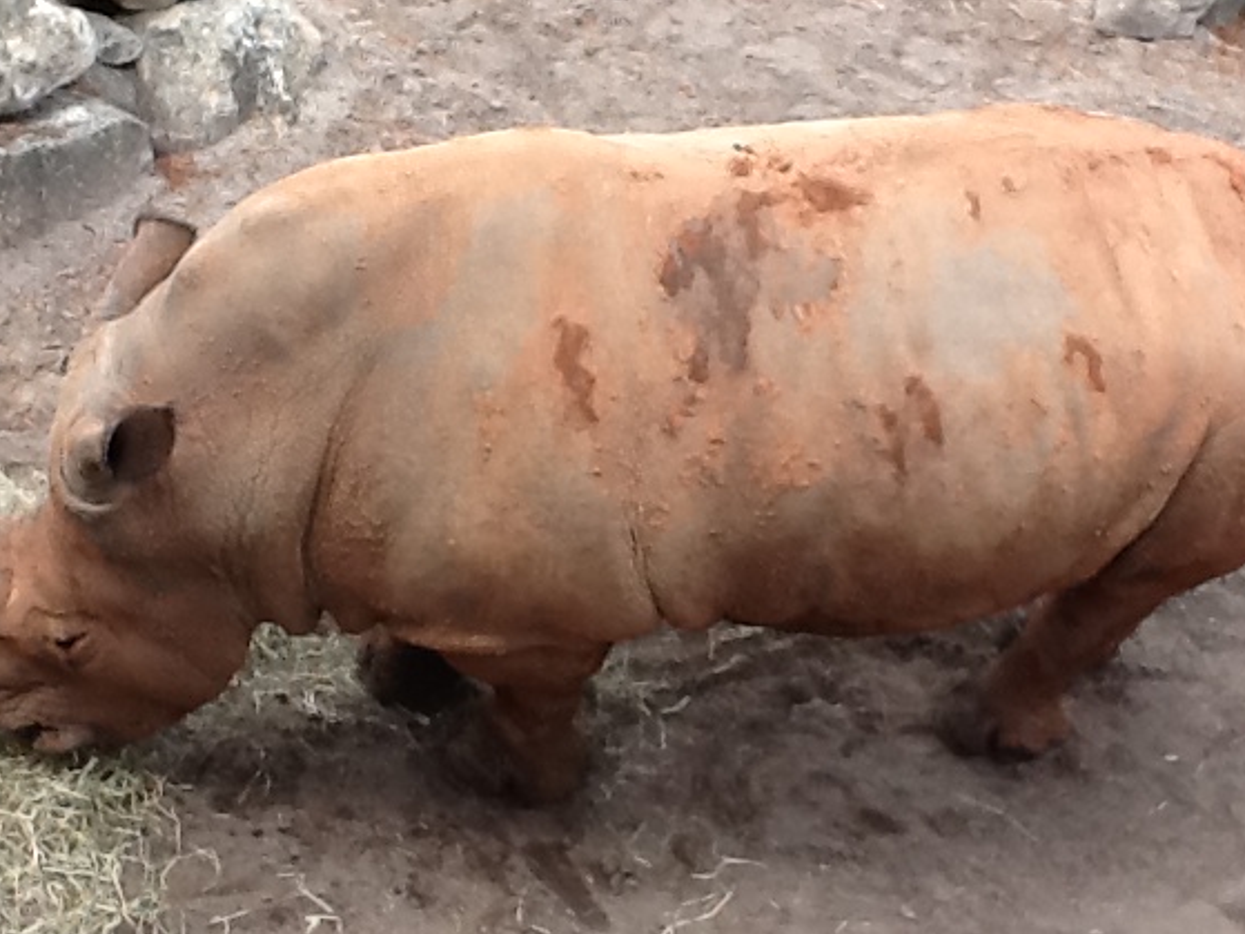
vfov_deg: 26.5
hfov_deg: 34.9
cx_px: 528
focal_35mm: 55
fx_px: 1978
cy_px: 515
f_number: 2.4
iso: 64
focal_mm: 2.03
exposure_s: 1/188
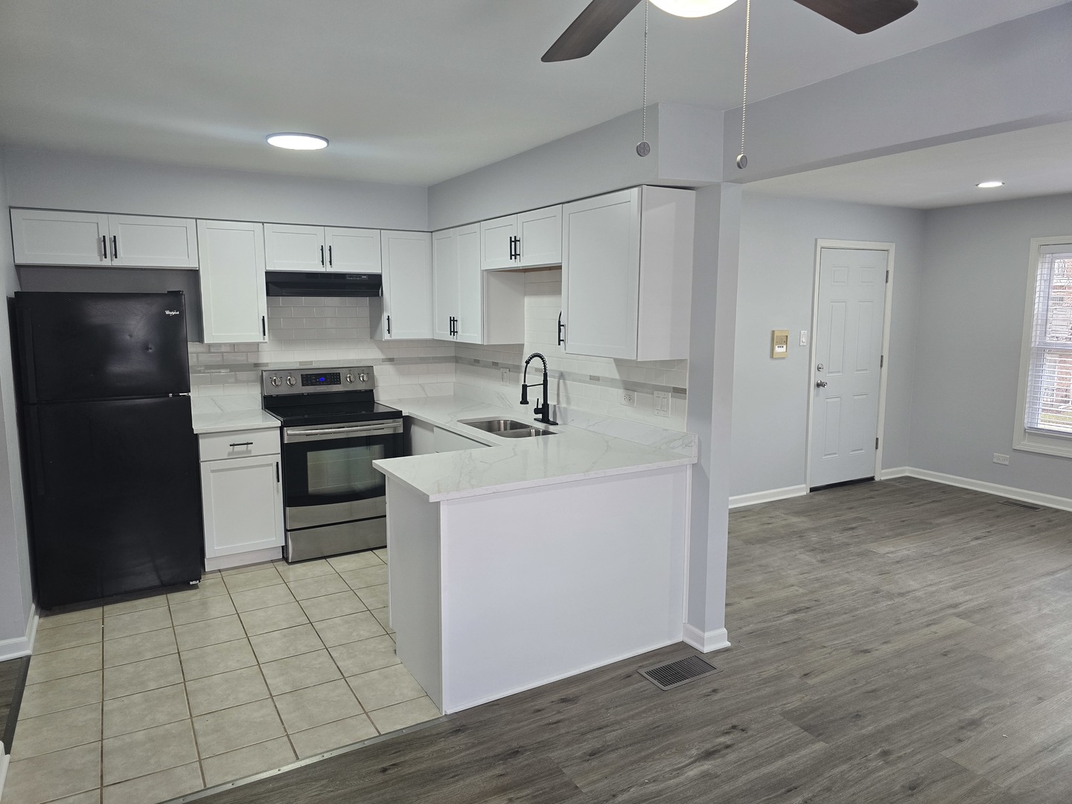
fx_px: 712
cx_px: 536
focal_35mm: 23
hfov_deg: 73.9
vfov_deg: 58.9
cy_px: 402
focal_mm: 6.3
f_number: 1.7
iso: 200
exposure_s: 1/120
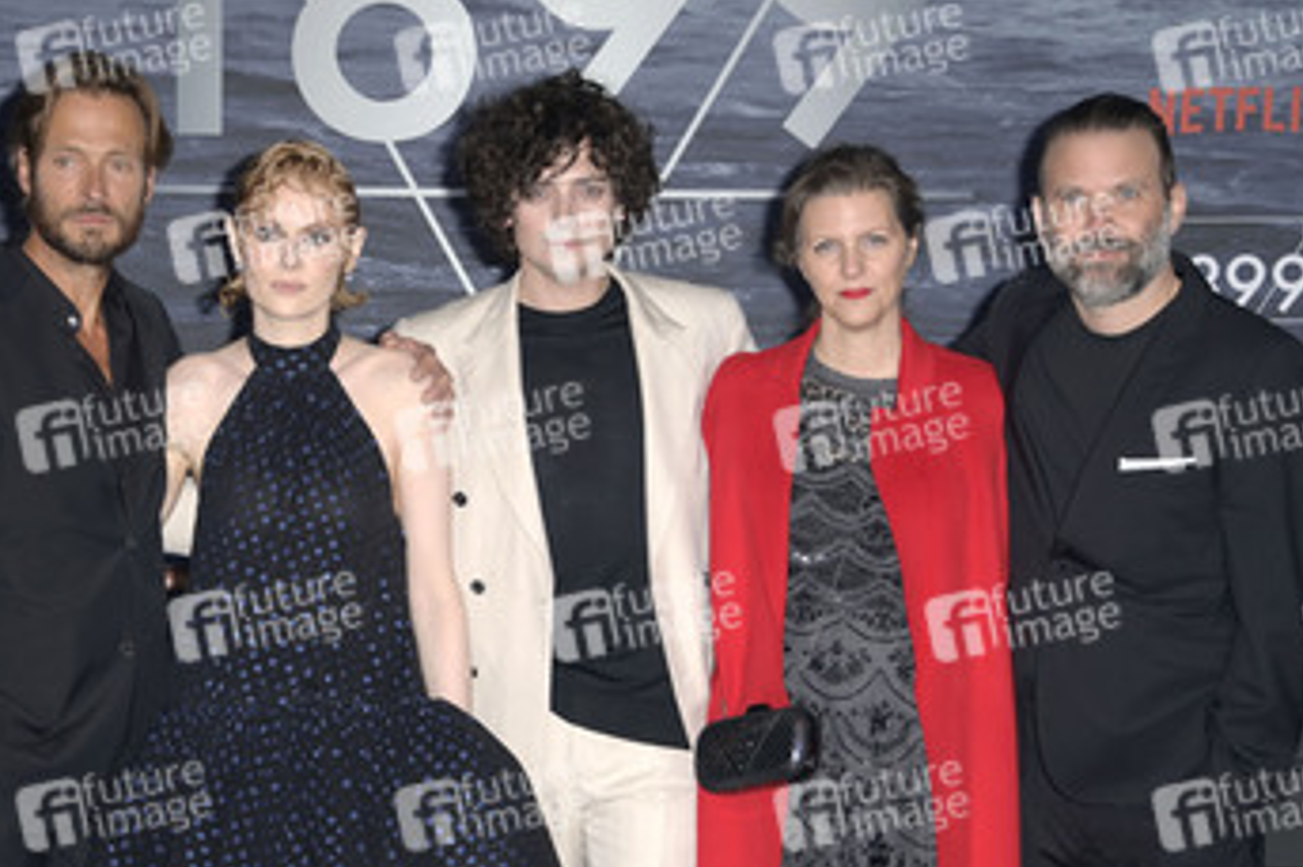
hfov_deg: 17.3
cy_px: 522
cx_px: 544
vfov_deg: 11.6
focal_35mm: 118
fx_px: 4269
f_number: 5.6
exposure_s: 1/250
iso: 320
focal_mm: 90
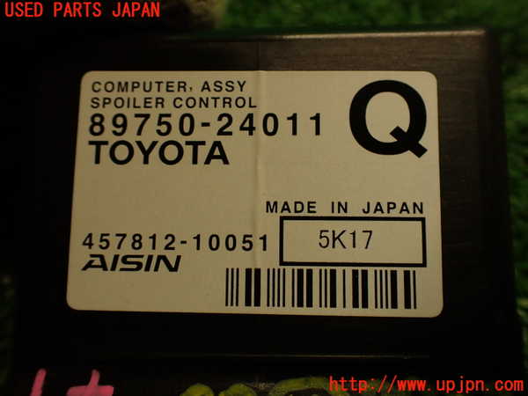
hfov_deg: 56.8
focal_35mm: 32
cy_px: 198
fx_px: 488
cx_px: 264
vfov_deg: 44.2
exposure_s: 1/60
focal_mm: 5.79
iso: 160
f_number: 2.4
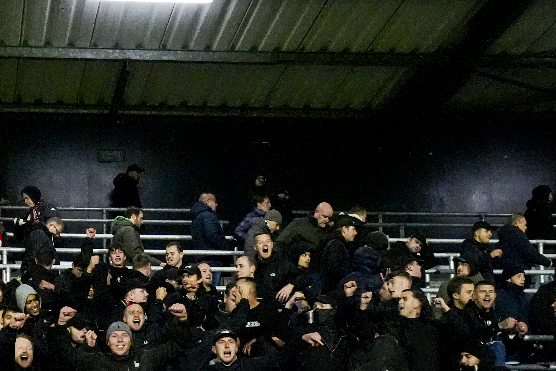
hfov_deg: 25.8
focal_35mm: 76
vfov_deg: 17.6
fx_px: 1174
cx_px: 49
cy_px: 364
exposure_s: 1/2000
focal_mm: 32
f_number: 2.8
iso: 12800
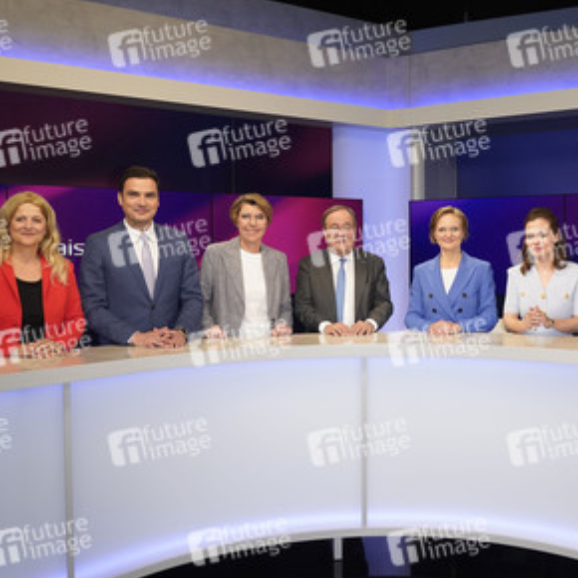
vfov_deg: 44.9
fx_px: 699
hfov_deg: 44.3
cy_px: 293
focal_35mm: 37
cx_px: 386
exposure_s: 1/160
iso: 2000
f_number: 5.6
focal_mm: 28
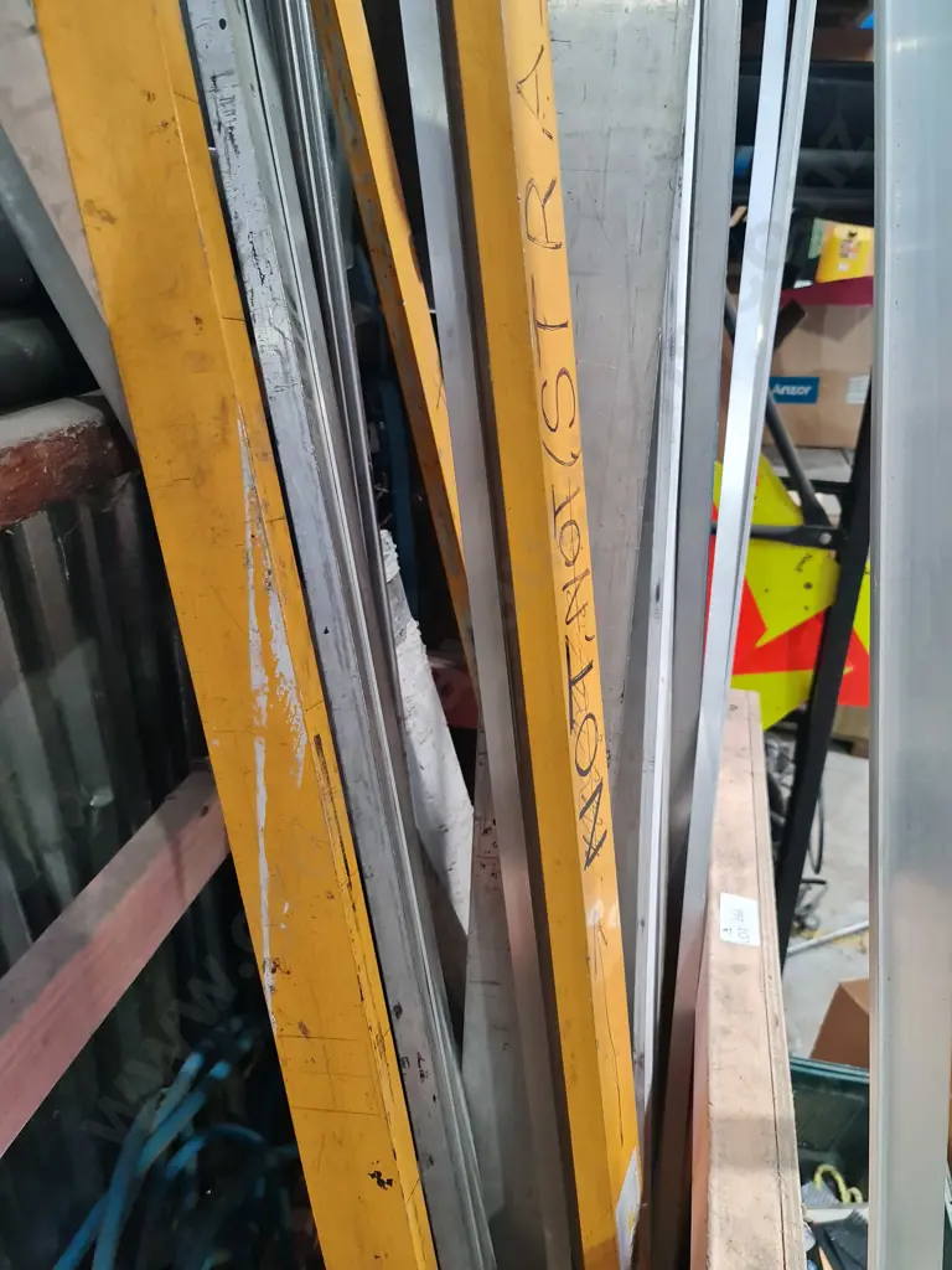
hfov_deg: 54.9
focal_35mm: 25
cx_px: 476
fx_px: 917
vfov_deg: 69.4
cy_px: 635
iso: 320
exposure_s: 1/100
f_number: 1.8
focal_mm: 7
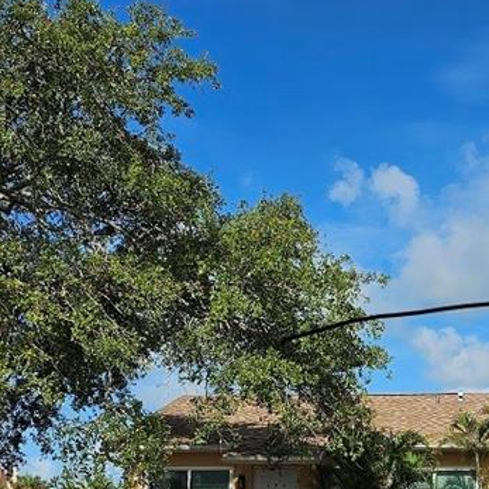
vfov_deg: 27.2
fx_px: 959
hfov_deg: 28.1
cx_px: 379
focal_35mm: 60
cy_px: 478
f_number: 1.7
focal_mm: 6.3
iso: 12
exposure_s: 1/1554
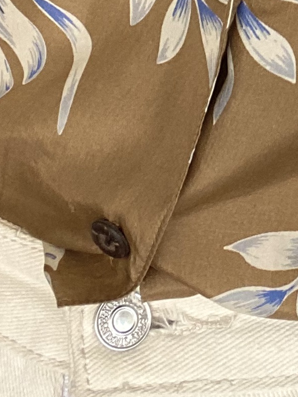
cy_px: -130
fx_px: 1354
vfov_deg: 15.8
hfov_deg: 12.1
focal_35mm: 118
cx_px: 421
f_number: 2.2
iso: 100
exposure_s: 1/60
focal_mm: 2.71
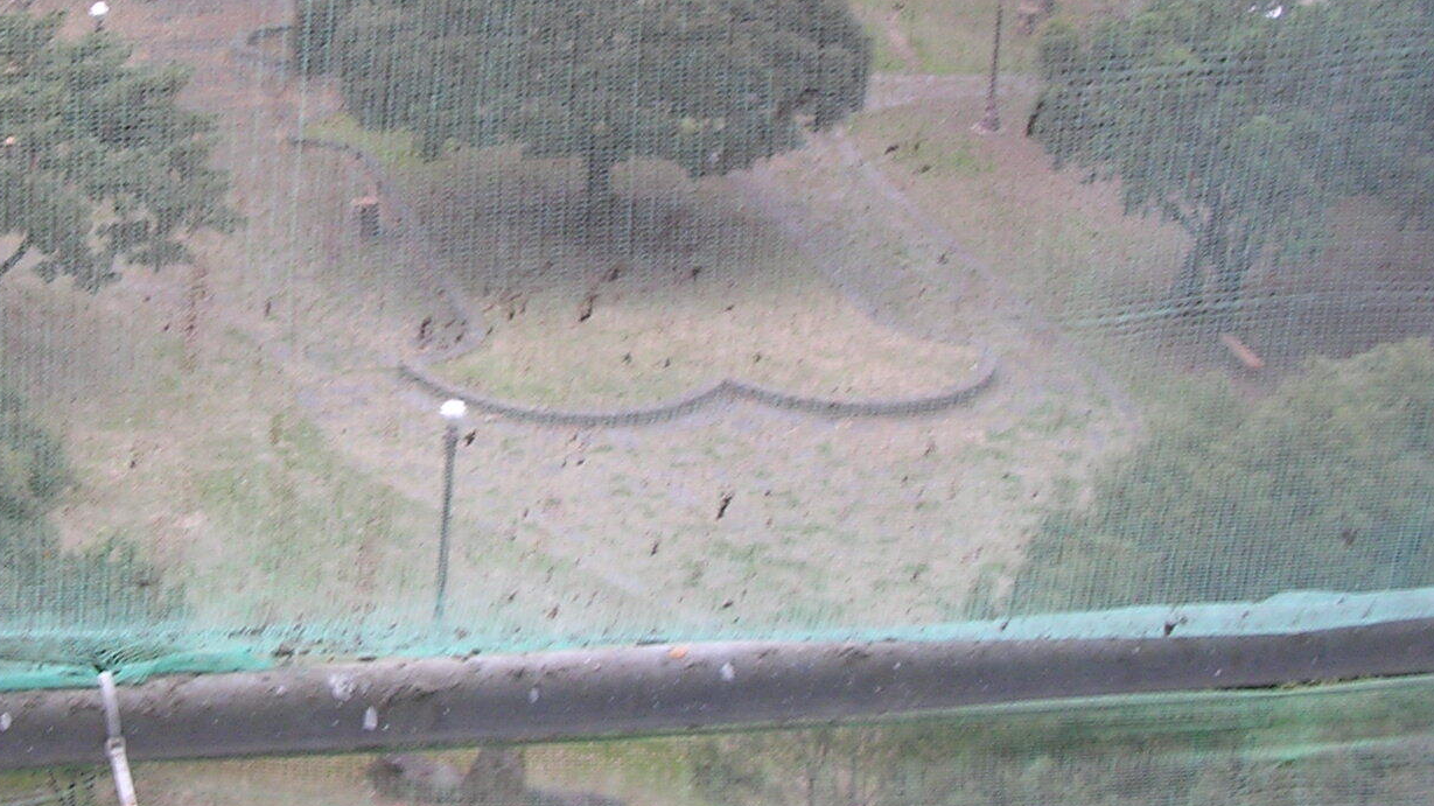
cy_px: 212
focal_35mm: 69
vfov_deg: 17.4
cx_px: 246
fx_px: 2623
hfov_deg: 29.7
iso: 100
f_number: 2.8
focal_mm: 5.8
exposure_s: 1/10.8
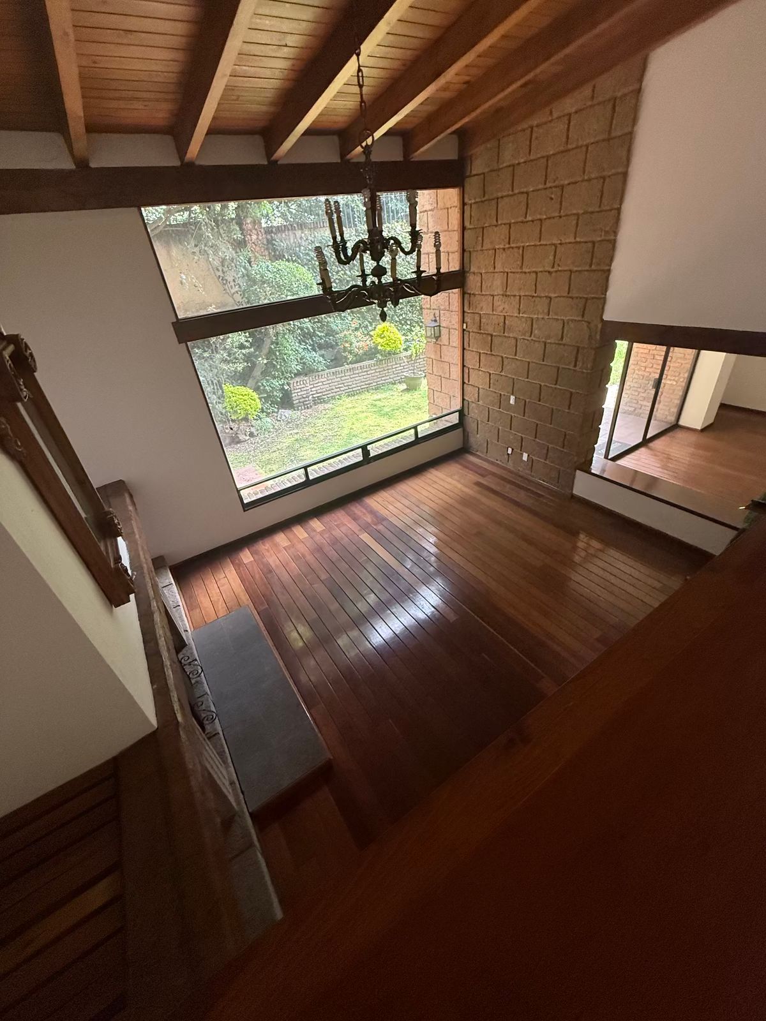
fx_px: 413
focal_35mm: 14
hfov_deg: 85.7
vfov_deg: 102.1
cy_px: 510
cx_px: 383
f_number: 2.2
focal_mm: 2.22
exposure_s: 1/76
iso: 320
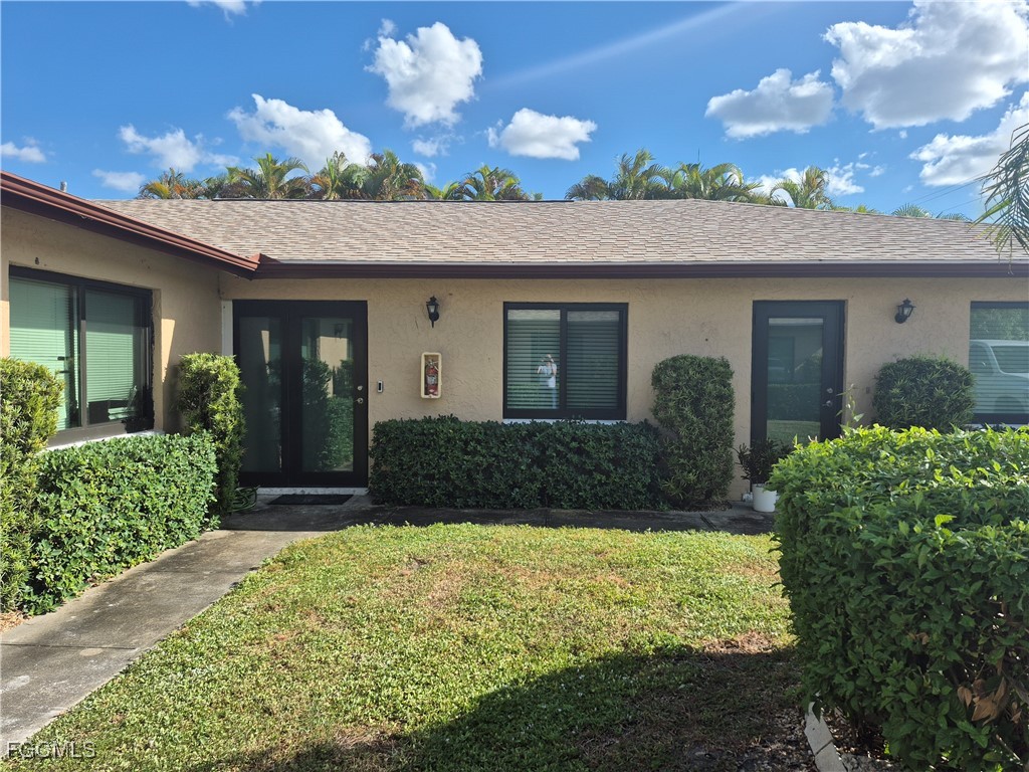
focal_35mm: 23
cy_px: 386
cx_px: 514
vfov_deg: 58.9
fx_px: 684
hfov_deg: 73.9
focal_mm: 5.4
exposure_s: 1/1444
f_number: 1.8
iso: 25
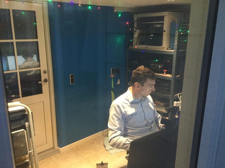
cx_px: 112
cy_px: 84
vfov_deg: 45.4
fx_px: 201
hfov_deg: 58.4
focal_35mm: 31
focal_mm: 3.3
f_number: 2.4
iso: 250
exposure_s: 1/17
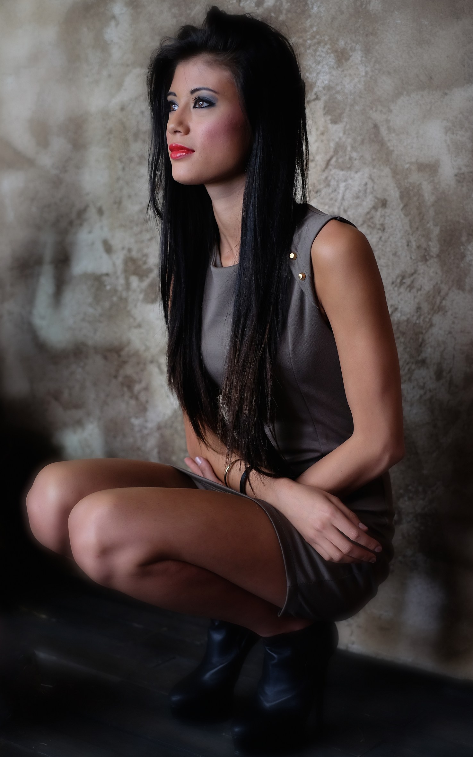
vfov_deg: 36.9
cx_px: 231
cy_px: 382
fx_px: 1134
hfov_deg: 23.6
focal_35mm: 55
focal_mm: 35
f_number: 2
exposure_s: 1/70
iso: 800
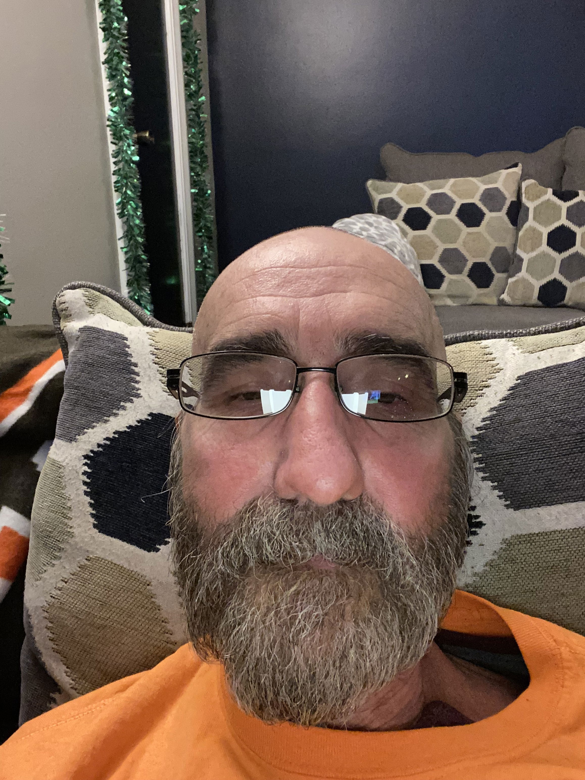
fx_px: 676
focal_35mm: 30
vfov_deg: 60.0
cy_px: 390
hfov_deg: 46.8
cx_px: 292
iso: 500
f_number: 2.2
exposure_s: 1/22
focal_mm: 2.71
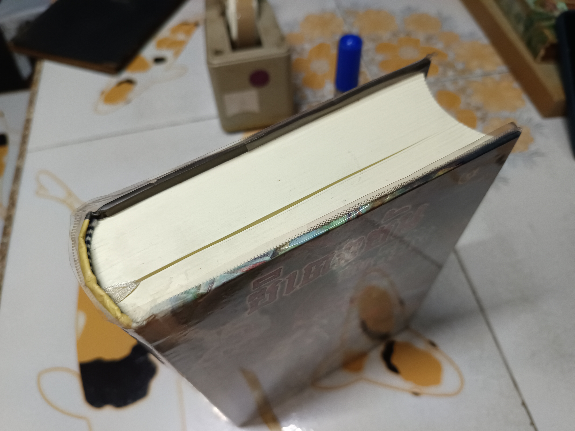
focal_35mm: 24
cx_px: 288
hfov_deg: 71.6
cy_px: 216
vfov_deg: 56.8
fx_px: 399
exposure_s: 1/50
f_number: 1.7
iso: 1192
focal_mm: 5.31
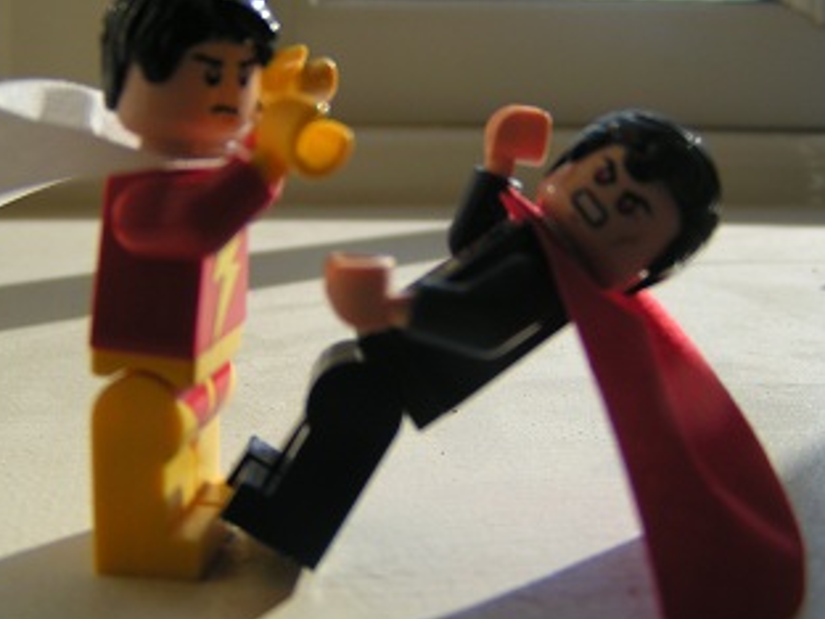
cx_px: 338
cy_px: 278
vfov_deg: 29.1
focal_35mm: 50
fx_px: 1192
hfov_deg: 38.1
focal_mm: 5.8
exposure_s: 1/1000
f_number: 3.2
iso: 50
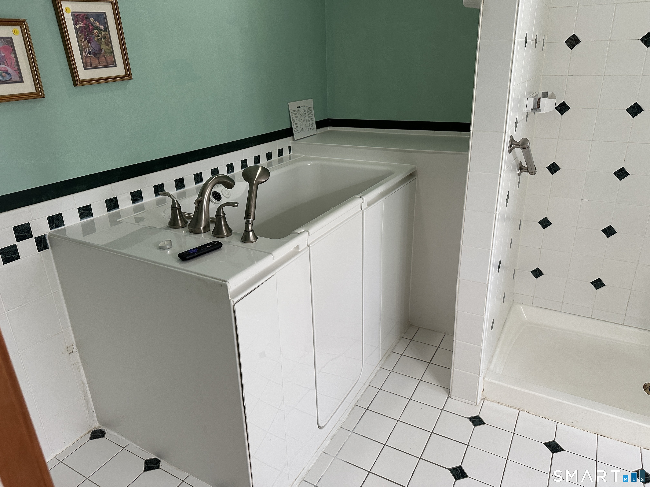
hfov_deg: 71.6
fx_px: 451
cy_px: 244
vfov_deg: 56.8
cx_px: 325
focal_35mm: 24
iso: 200
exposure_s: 1/120
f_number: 1.78
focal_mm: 6.86
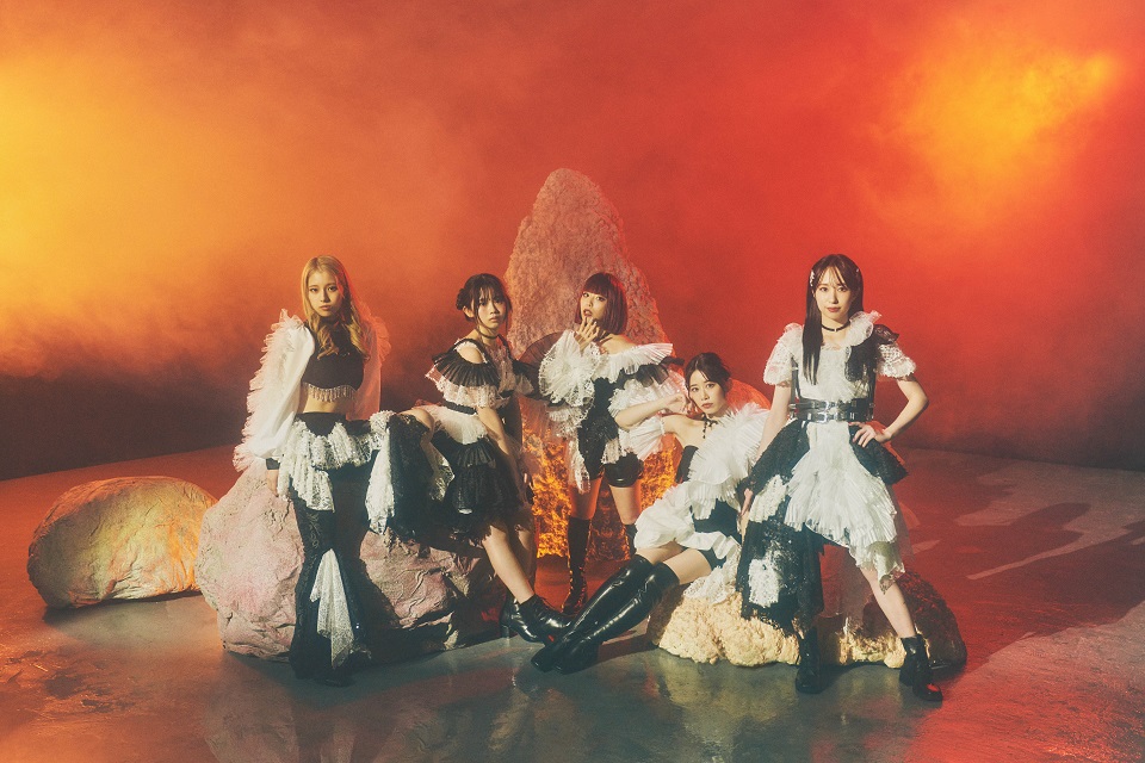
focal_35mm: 36
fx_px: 1145
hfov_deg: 53.1
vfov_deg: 36.9
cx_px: 572
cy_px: 382
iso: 2000
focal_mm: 36
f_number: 4
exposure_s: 1/80
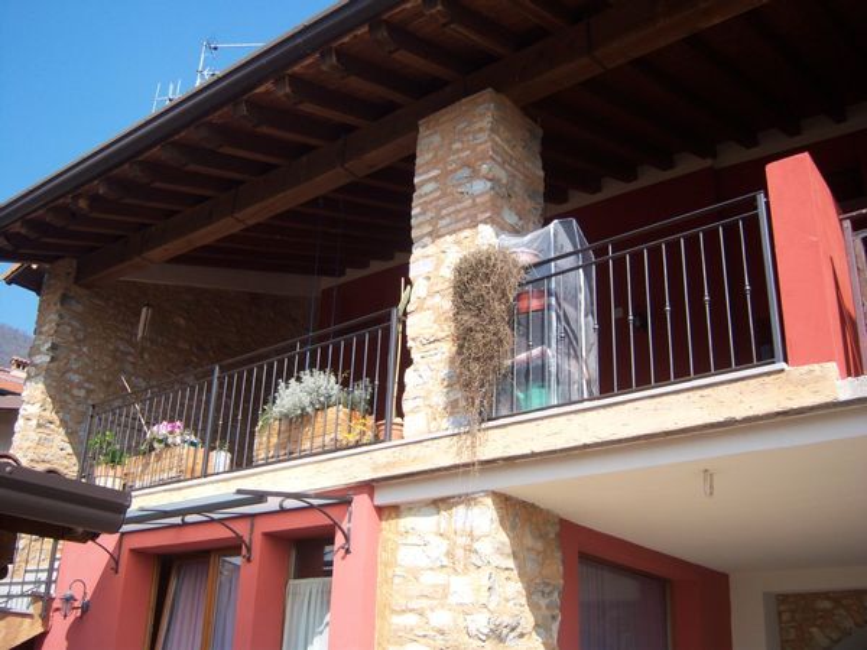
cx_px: 434
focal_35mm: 36
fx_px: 902
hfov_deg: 51.4
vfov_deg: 39.7
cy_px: 325
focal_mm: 7.5
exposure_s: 1/800
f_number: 2.8
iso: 80
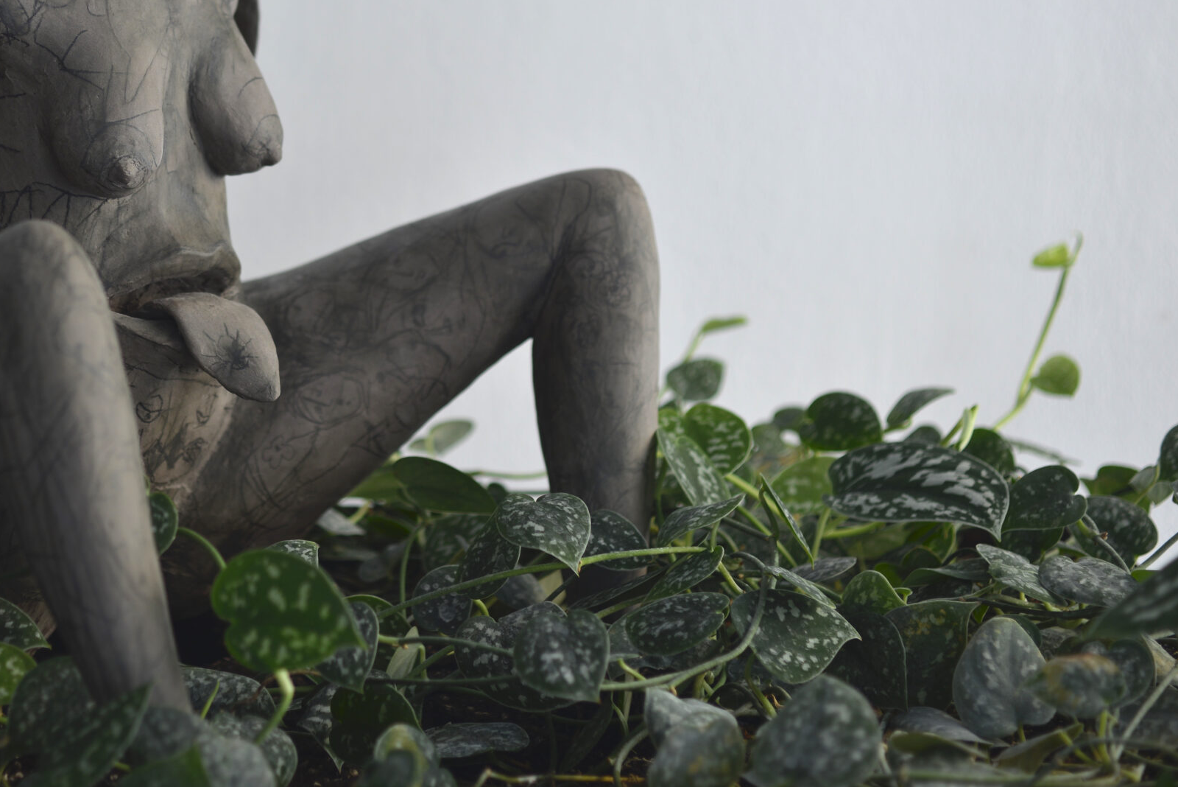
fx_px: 2619
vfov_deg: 17.0
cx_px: 315
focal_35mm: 80
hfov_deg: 25.1
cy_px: 174
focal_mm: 50
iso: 100
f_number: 3.2
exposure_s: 1/2.5
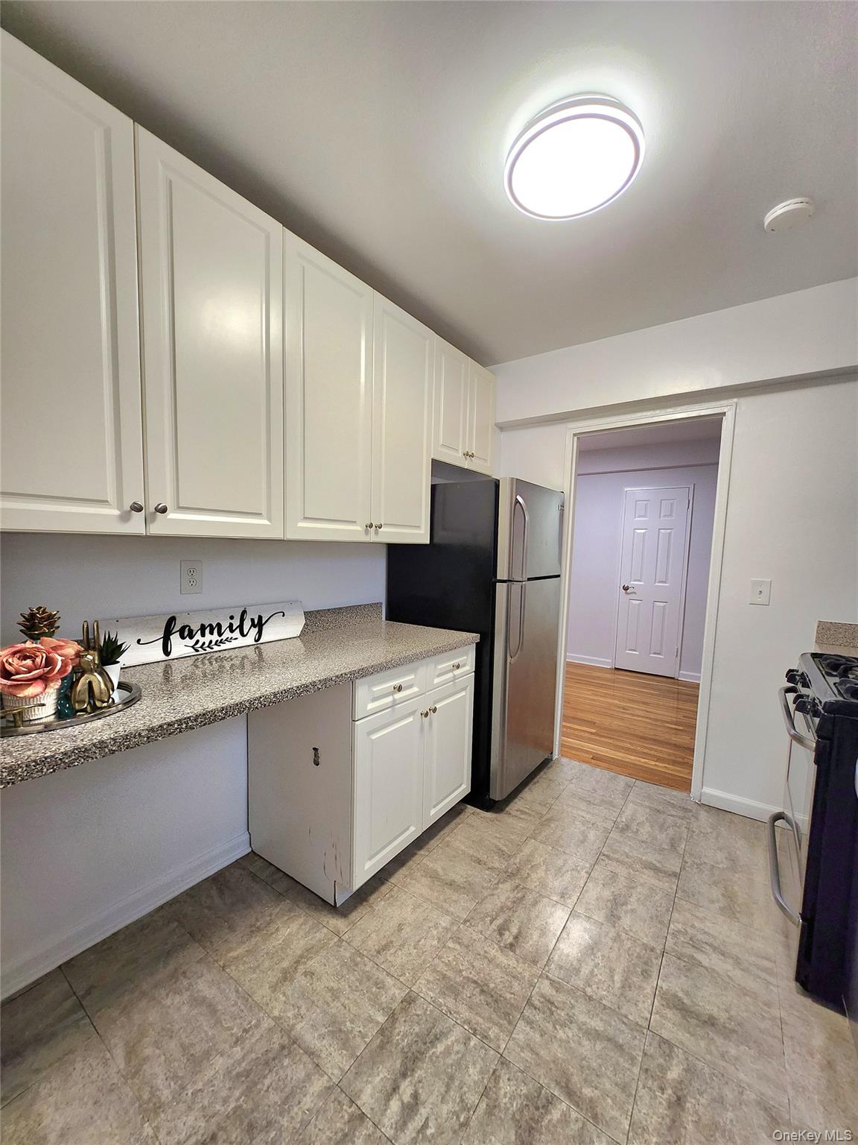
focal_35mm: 13
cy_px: 572
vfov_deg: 106.2
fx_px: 430
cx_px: 429
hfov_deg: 89.9
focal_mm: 1.74
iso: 125
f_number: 2.2
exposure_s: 1/60.2
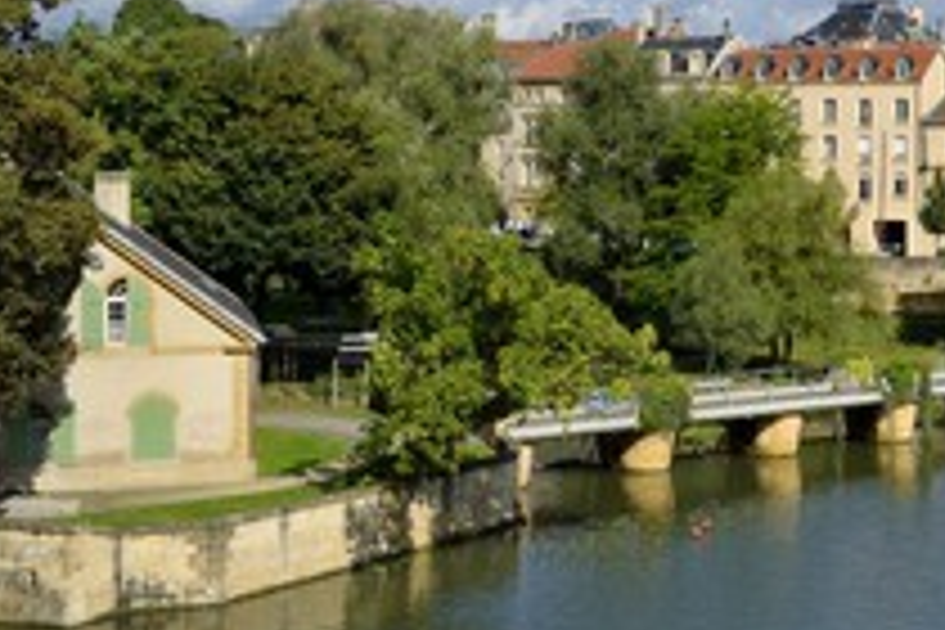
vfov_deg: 17.0
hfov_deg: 24.7
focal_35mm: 80
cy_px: 194
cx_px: 824
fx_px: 2100
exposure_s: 1/250
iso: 200
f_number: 16
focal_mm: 40
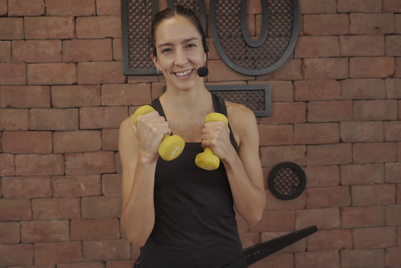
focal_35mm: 28
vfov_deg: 46.4
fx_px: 312
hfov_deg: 65.5
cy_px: 134
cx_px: 200
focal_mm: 28
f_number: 3.2
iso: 1600
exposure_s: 1/320
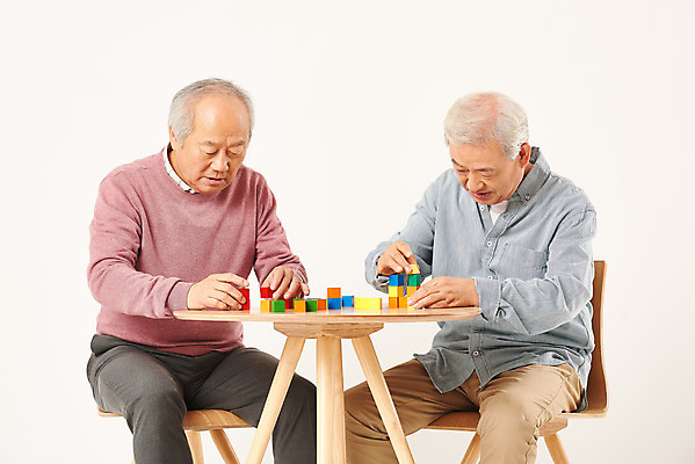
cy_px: 232
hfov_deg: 17.1
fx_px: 2318
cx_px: 348
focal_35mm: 120
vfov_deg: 11.4
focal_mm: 120
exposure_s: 1/125
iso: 100
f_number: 8
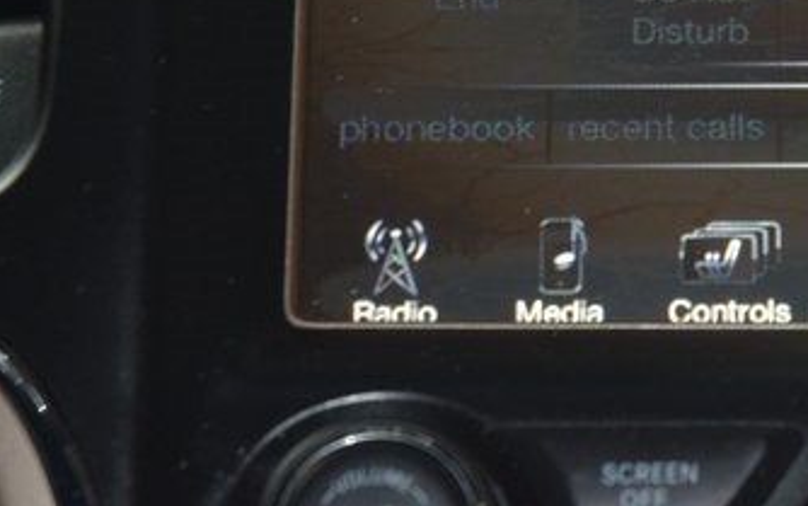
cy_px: -176
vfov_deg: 4.0
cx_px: 885
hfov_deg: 6.4
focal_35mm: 328
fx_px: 7225
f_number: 4.5
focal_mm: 70
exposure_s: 1/60
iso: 900
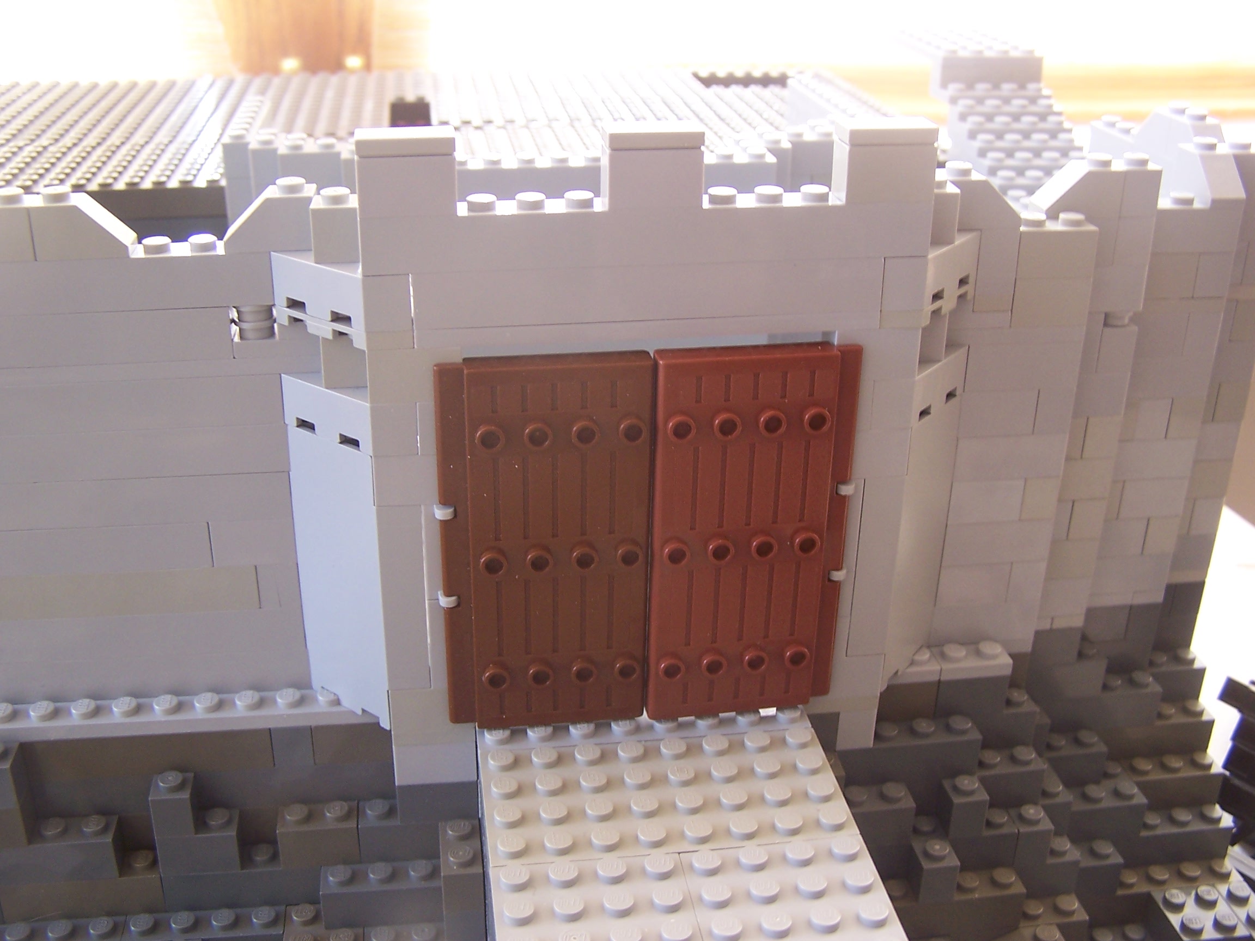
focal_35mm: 38
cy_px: 470
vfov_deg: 37.7
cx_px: 628
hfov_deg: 49.0
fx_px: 1378
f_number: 2.8
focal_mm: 6.3
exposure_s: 1/30
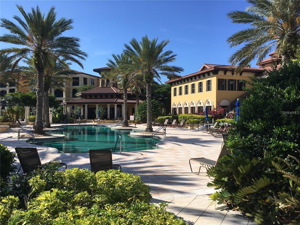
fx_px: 251
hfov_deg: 61.7
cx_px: 150
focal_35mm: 29
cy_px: 112
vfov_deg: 48.2
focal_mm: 4.15
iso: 25
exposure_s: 1/1748
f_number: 2.2
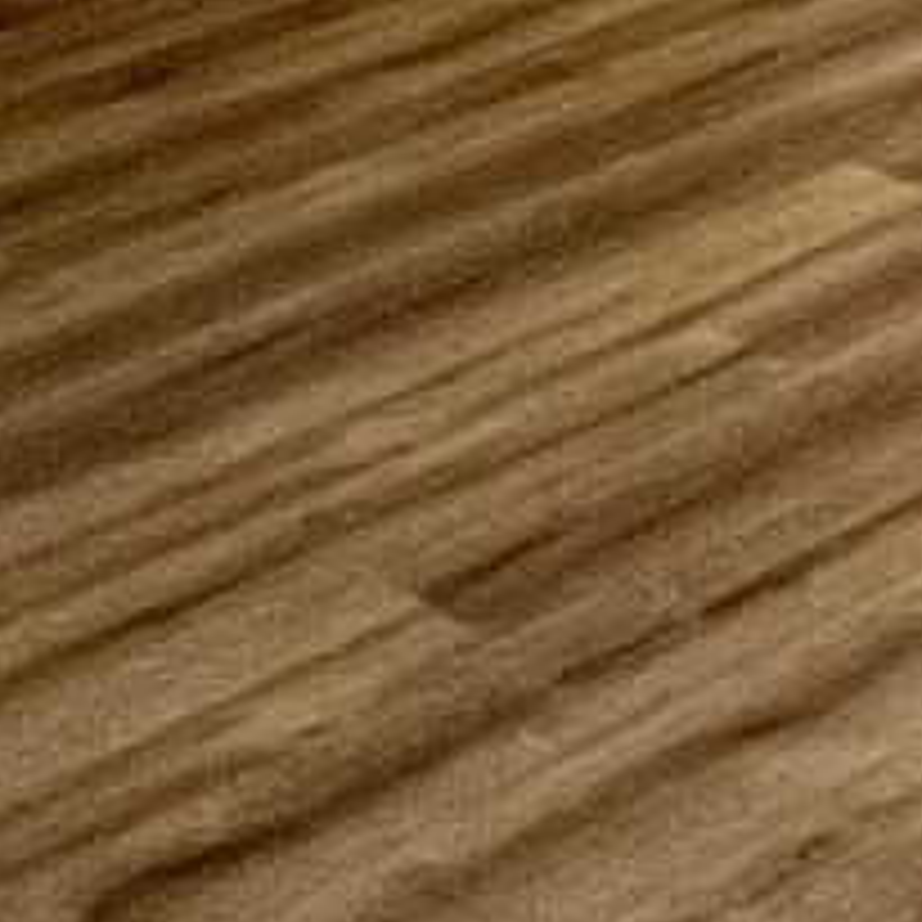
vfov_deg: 11.5
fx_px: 3465
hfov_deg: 9.5
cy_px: -1516
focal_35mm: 115
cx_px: 3153
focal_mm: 1.57
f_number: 1.8
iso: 160
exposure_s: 1/120
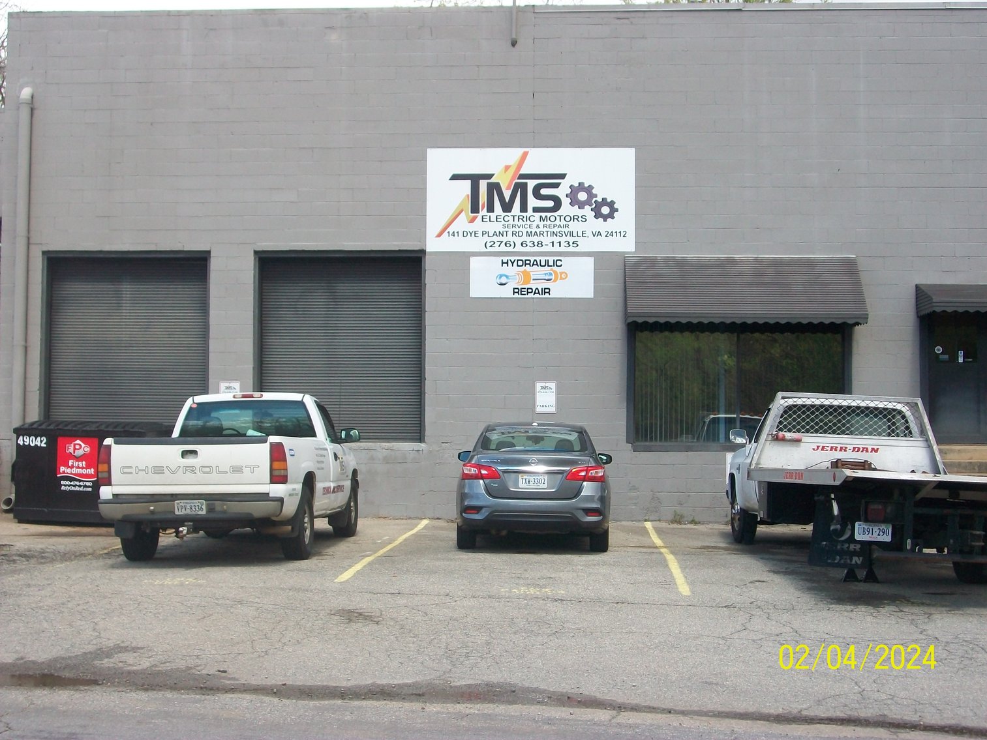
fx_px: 1511
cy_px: 370
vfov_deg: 27.5
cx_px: 494
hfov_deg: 36.2
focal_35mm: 53
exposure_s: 1/400
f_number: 3.6
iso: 80
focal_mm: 8.8
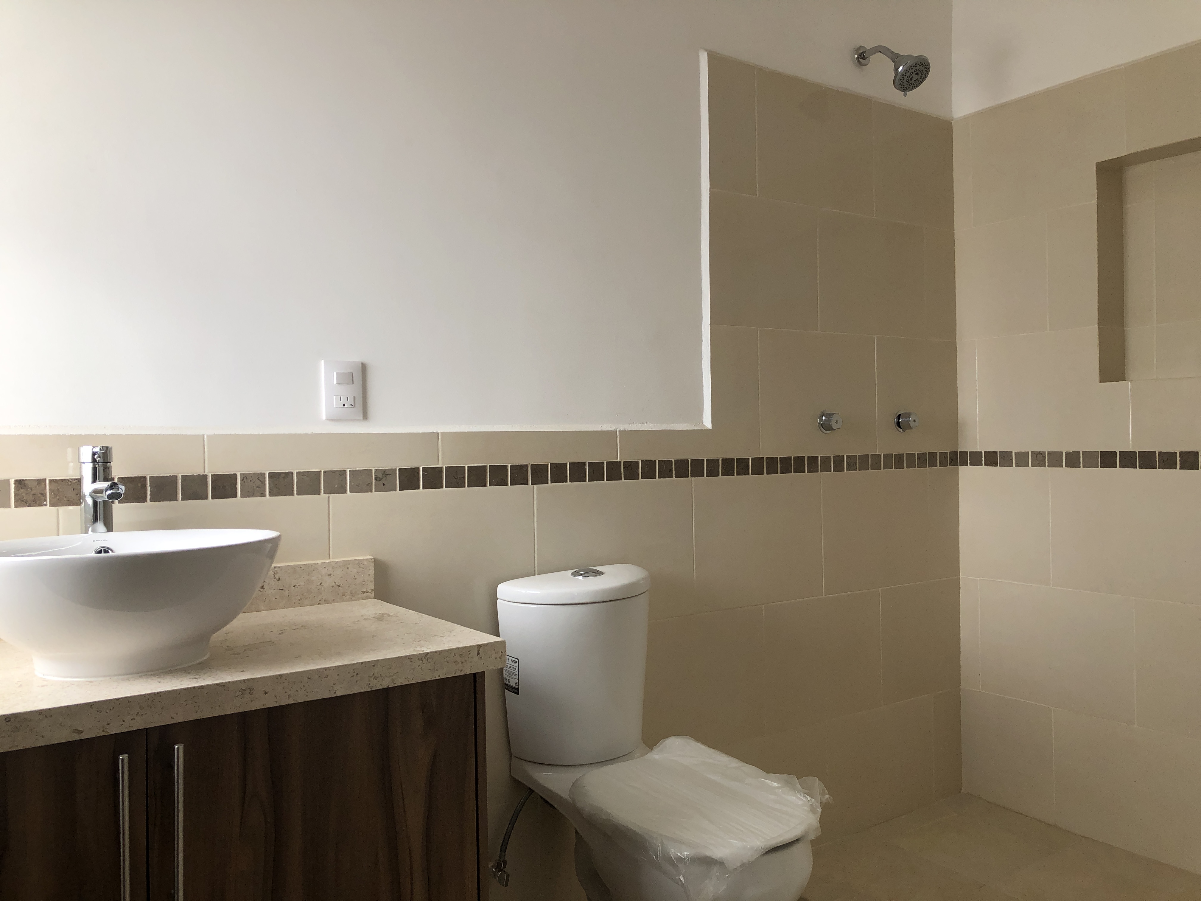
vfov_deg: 49.7
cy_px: 450
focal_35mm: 28
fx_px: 971
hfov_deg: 63.4
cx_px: 600
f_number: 1.8
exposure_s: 1/120
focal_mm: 4
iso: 32
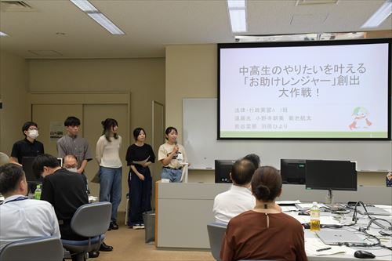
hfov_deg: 46.4
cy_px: 130
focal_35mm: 42
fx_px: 457
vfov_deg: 31.9
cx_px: 196
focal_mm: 28
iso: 2500
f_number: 5.6
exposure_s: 1/320
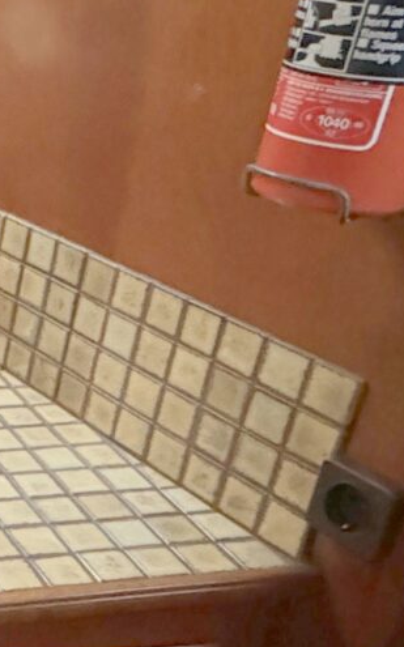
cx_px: -361
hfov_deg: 17.0
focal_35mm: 60
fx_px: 1058
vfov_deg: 33.9
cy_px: 384
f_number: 2.2
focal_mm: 2.22
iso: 1600
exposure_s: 1/33
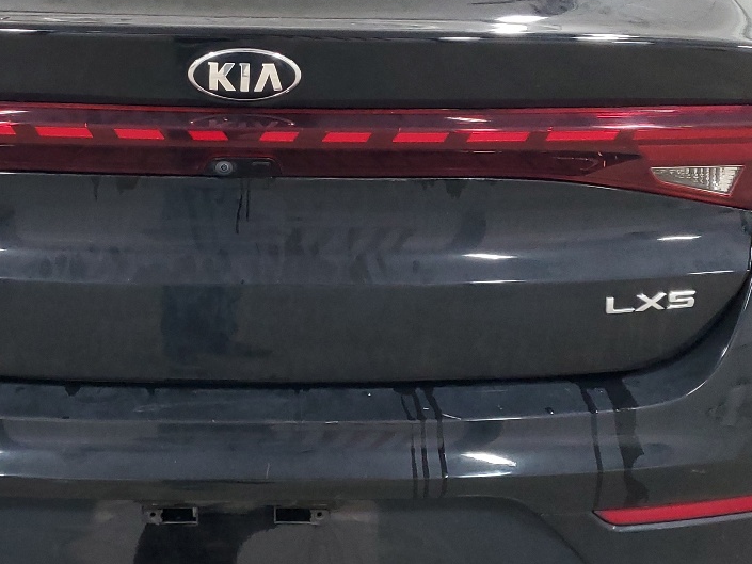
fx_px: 1282
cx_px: 247
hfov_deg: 32.4
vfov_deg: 24.8
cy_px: 233
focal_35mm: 59
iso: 157
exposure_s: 1/60.2
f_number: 1.5
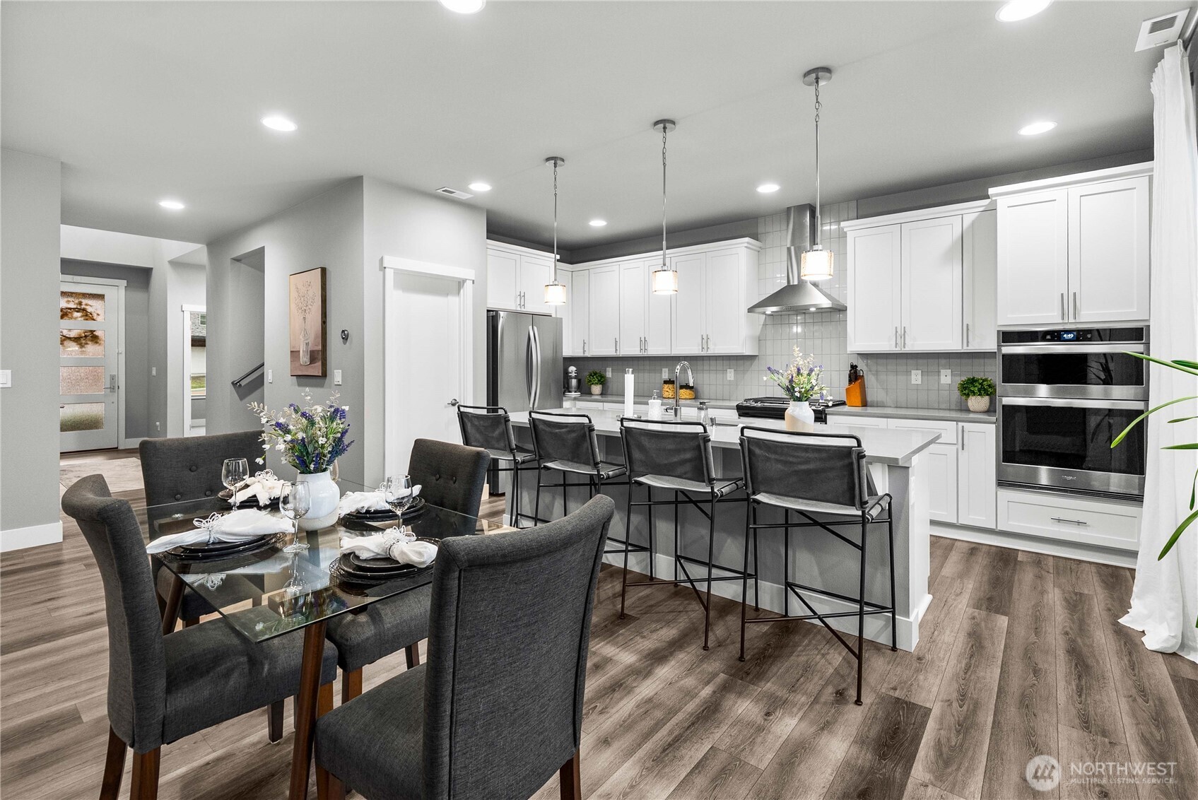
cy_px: 400
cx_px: 599
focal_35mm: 15
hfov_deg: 100.4
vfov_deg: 77.4
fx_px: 499
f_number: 7.1
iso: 1000
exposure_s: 1/4
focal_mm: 15
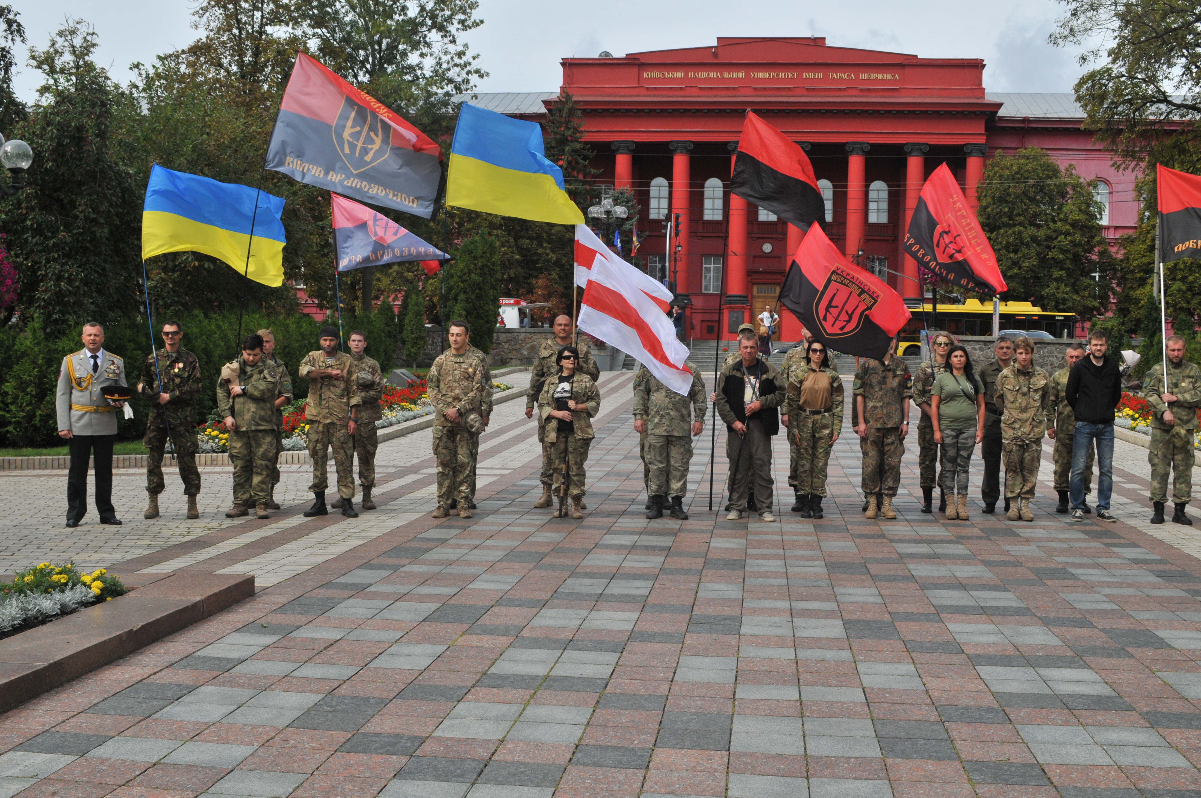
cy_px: 399
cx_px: 600
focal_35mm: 42
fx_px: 1399
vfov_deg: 31.8
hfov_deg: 46.4
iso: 500
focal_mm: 28
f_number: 6.3
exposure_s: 1/2000
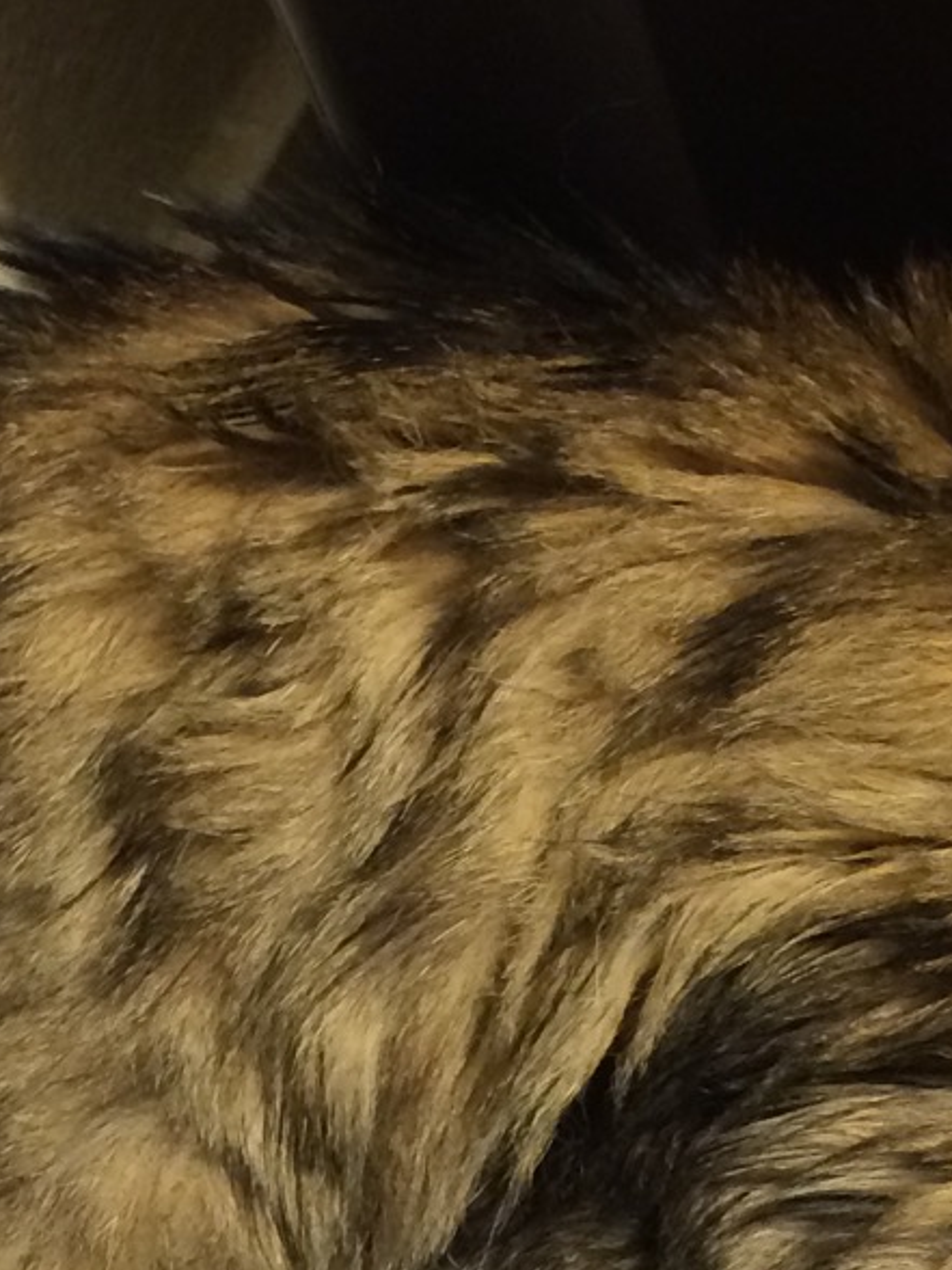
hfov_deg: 14.6
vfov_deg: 18.9
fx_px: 3704
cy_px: 1294
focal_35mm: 101
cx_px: 414
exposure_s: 1/30
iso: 125
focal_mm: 4.15
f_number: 2.2
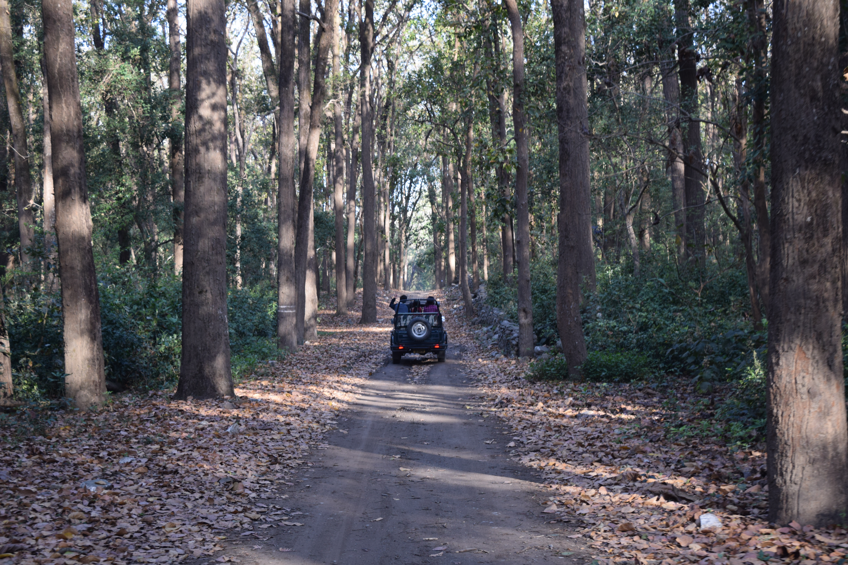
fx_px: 1484
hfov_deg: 31.9
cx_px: 424
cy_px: 282
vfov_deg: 21.6
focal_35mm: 63
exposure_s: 1/125
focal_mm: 42
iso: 400
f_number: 5.6
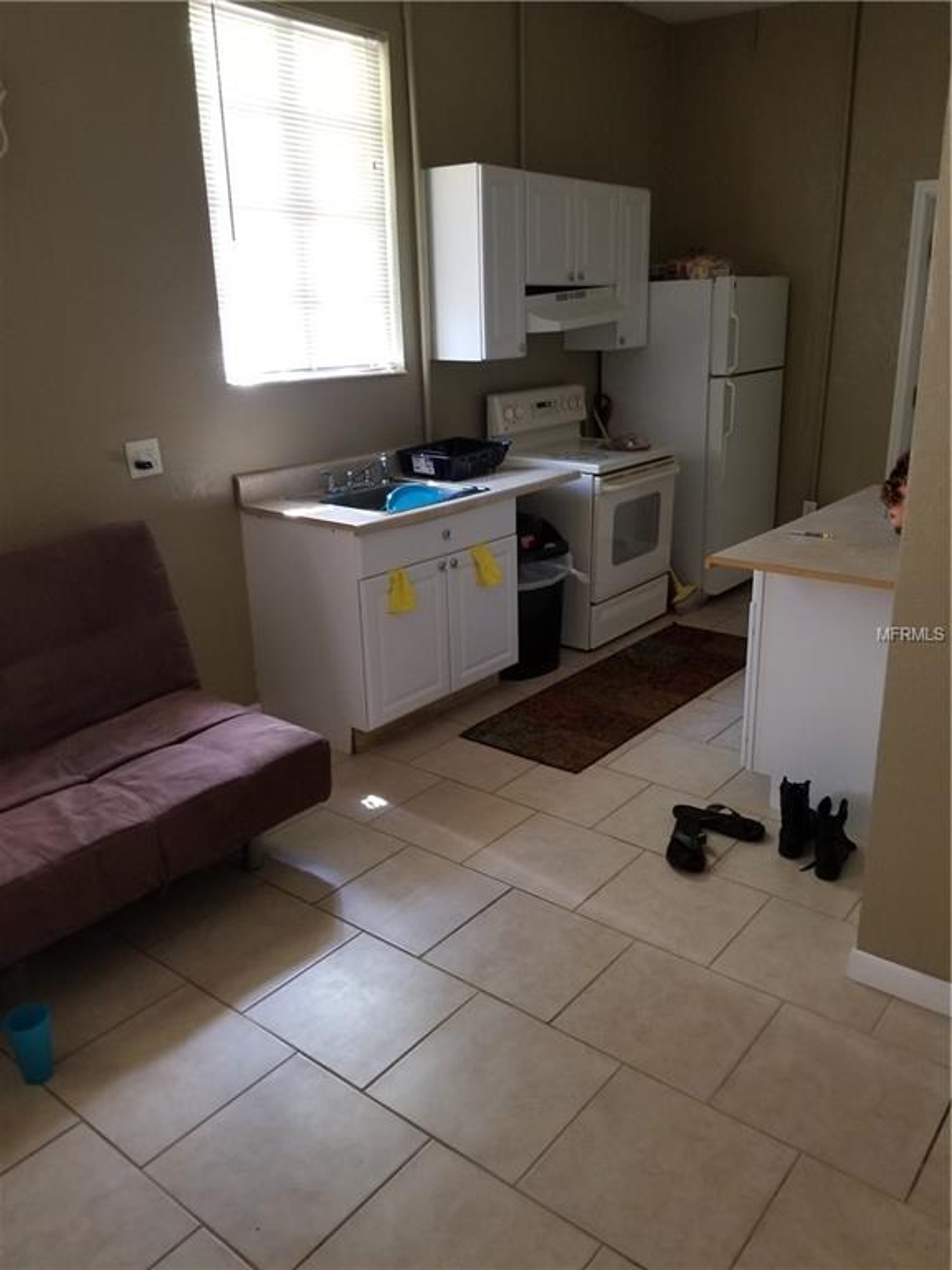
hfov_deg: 53.1
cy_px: 635
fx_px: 953
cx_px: 476
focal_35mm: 26
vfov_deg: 67.3
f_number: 1.7
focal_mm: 4.25
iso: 200
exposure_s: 1/25
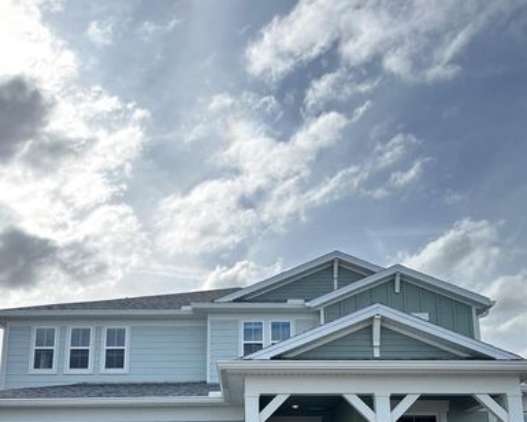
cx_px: 255
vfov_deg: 33.4
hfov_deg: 42.0
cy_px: 325
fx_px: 686
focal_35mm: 44
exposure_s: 1/1399
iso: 50
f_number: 1.6
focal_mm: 5.96
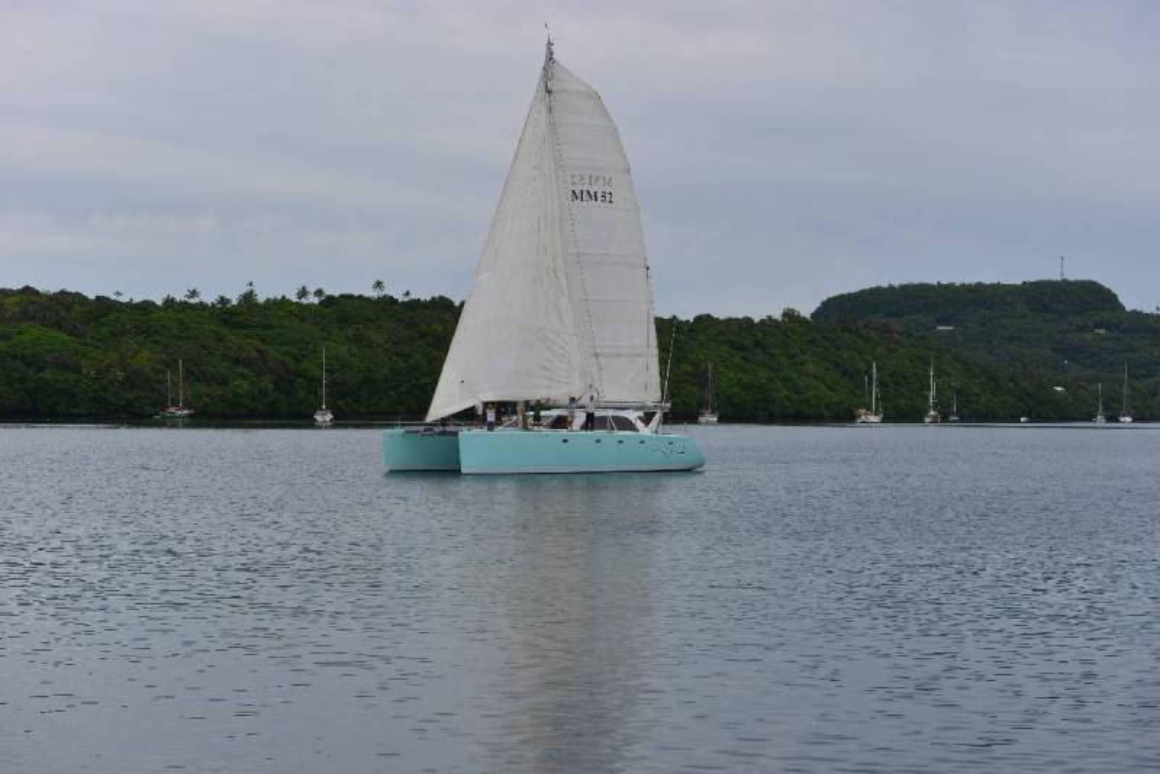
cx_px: 580
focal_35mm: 70
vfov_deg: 19.5
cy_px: 387
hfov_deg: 28.8
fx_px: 2256
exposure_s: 1/250
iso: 250
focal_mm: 70
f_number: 9
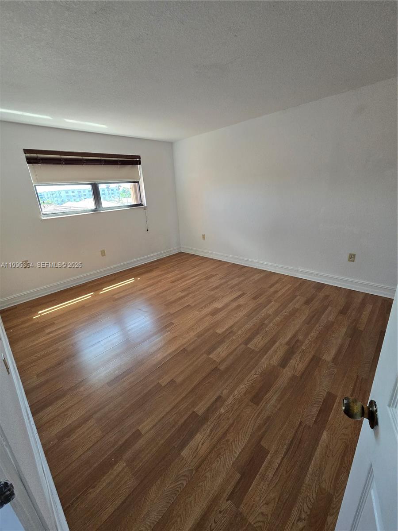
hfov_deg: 89.9
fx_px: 199
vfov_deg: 106.2
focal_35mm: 13
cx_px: 199
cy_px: 266
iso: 320
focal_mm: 2.2
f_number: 2.2
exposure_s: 1/100
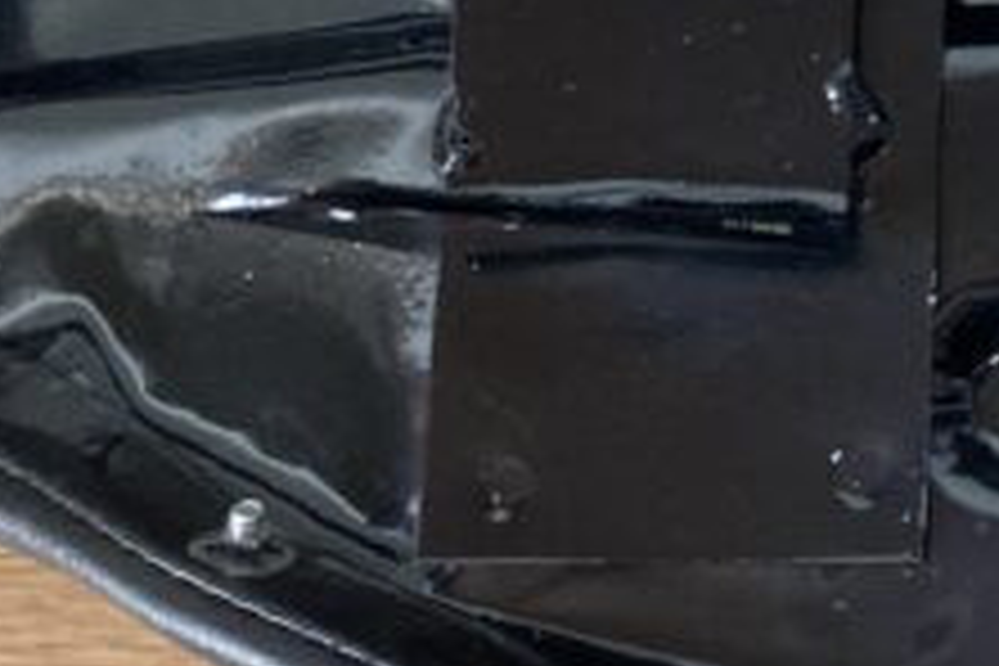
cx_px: 1332
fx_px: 2914
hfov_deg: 18.0
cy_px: -72
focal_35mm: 105
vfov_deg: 12.8
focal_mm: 3.99
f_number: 1.8
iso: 400
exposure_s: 1/36
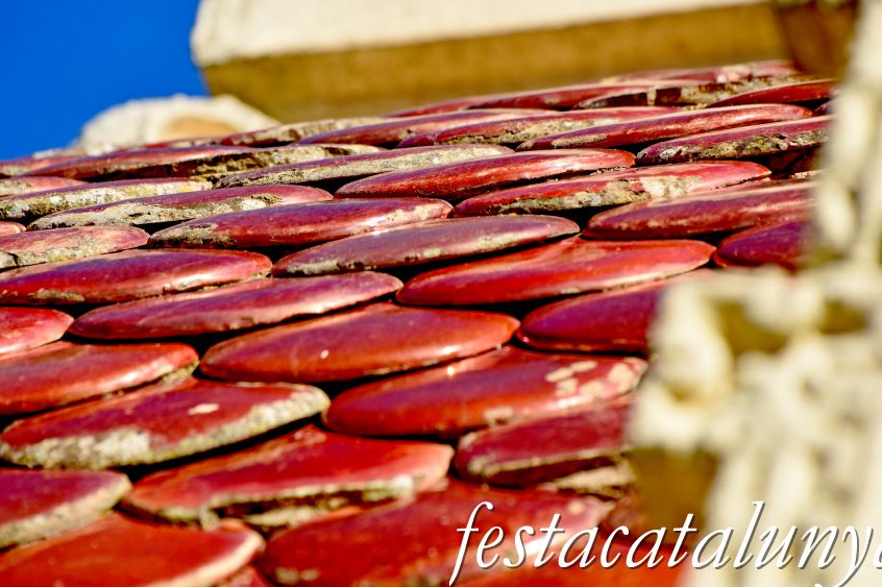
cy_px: 239
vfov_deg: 2.5
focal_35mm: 545
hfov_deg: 3.8
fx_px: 13344
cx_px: 388
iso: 320
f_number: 8
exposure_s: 1/1000
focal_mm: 300
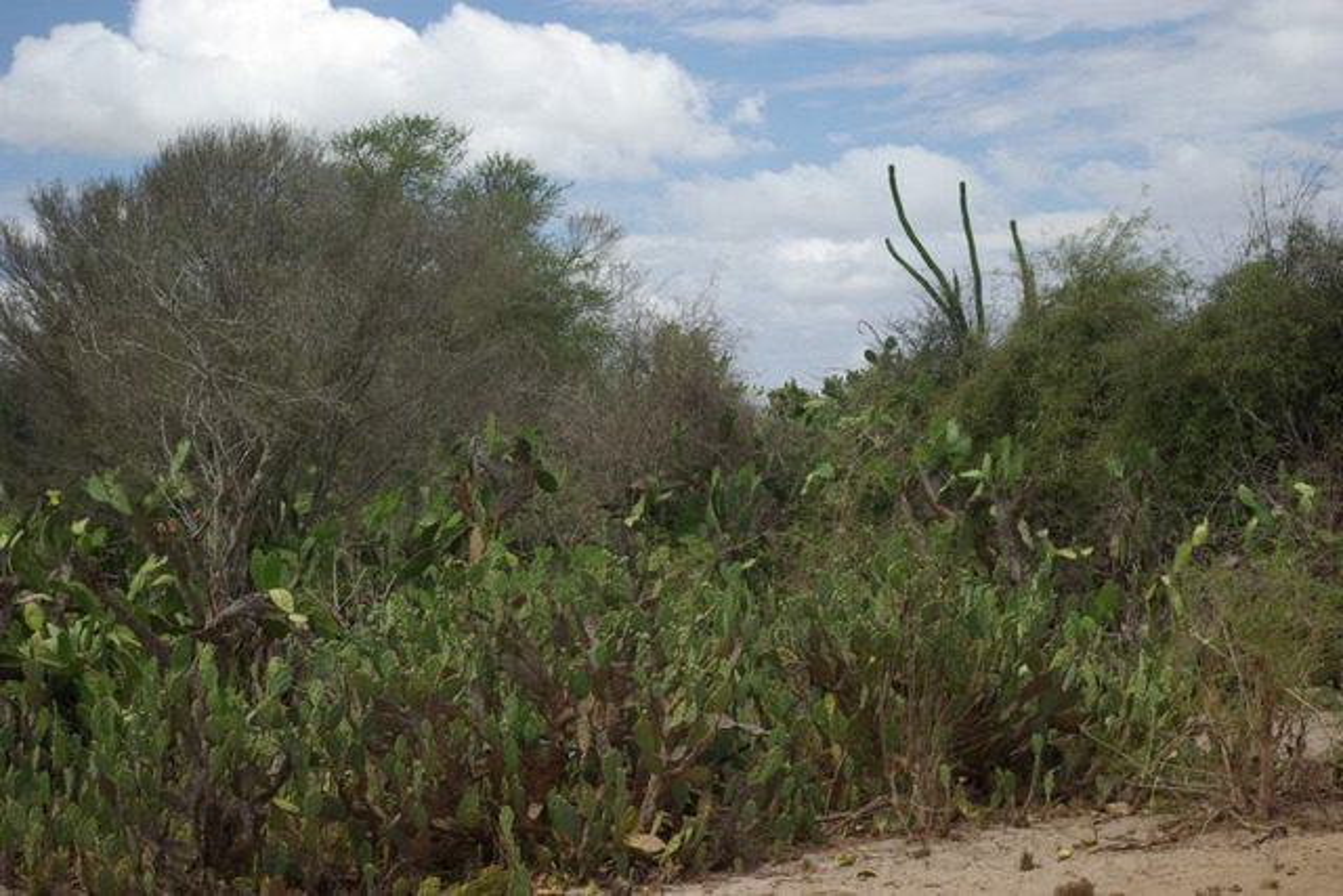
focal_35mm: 75
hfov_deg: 27.0
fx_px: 2798
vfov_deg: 18.2
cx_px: 672
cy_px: 448
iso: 100
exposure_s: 1/125
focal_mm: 50
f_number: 6.7
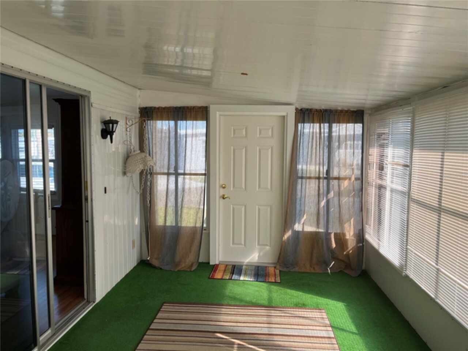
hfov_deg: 67.3
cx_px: 234
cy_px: 176
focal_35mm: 26
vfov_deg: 53.1
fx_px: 352
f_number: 1.6
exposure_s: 1/233
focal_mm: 5.1
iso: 40
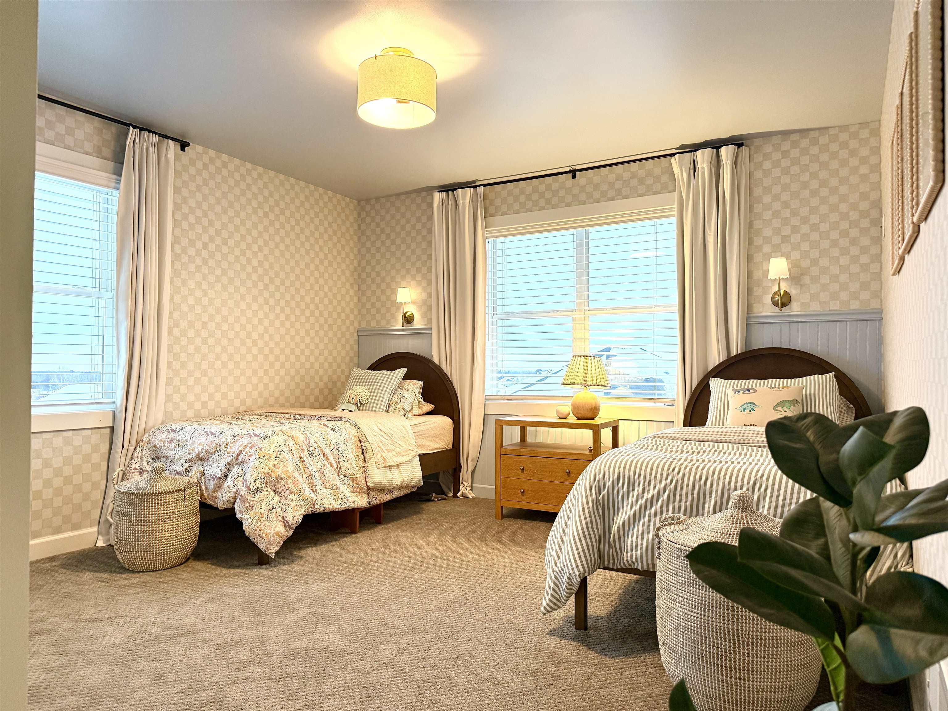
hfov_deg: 71.6
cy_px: 356
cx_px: 474
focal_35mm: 24
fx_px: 657
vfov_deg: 56.8
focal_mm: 6.76
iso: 250
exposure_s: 1/60
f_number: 1.78
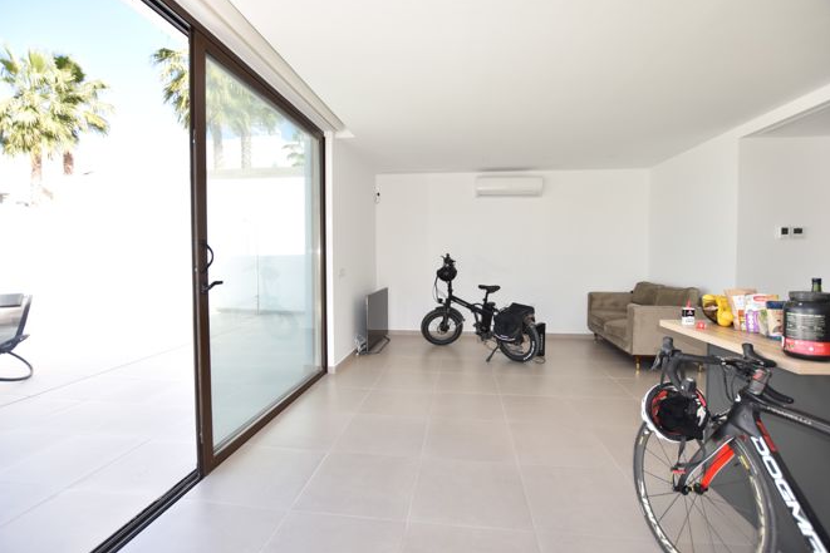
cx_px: 412
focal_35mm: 16
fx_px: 369
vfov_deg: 73.8
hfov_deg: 96.7
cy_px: 268
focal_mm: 10
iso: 100
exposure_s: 1/200
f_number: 3.5
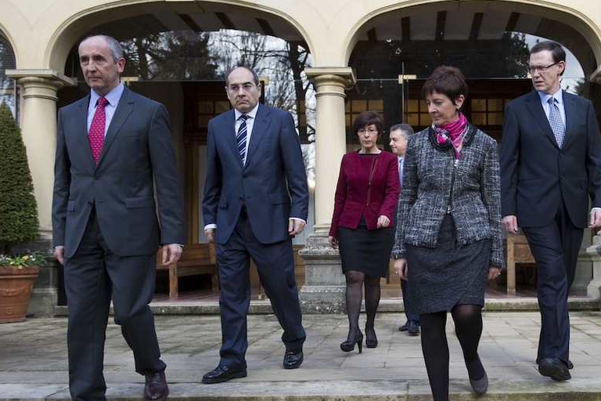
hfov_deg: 49.2
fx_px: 651
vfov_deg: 34.1
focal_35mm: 39
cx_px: 362
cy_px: 230
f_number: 4
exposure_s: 1/500
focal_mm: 32
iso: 800
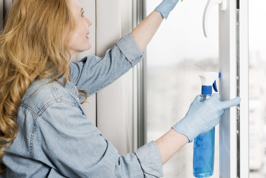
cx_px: 121
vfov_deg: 18.6
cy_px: 63
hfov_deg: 27.7
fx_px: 539
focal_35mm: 73
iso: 320
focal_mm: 55
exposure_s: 1/125
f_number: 3.5
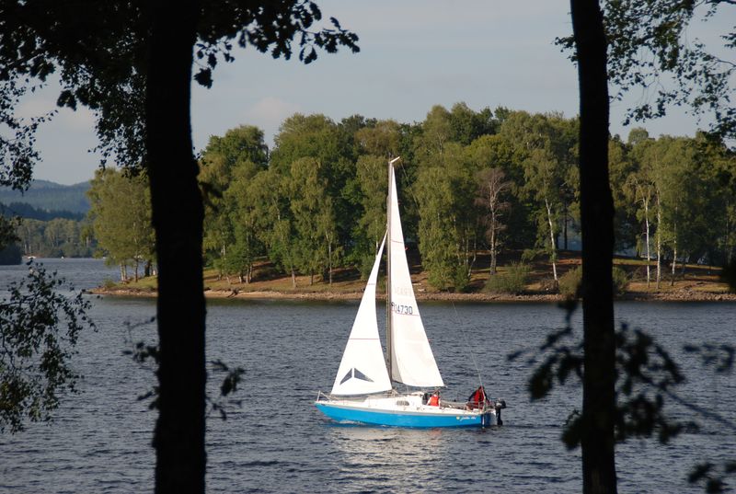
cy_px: 247
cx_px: 368
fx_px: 3134
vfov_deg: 9.0
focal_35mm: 153
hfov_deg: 13.4
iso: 125
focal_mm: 102
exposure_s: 1/500
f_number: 5.6
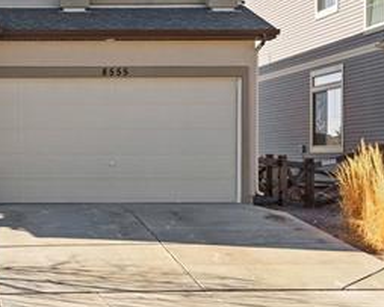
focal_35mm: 71
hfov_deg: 24.9
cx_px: -36
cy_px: 65
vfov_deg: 21.3
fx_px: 807
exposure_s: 1/3200
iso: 2000
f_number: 7.1
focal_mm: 30
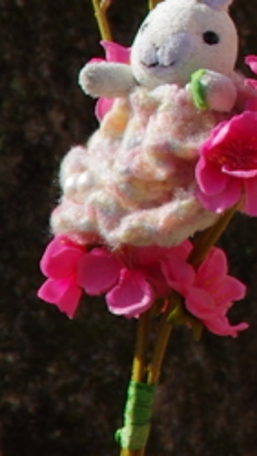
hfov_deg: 1.4
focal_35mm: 853
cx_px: 744
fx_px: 10313
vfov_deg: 2.5
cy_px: -208
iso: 200
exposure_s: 1/400
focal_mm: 88
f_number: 9
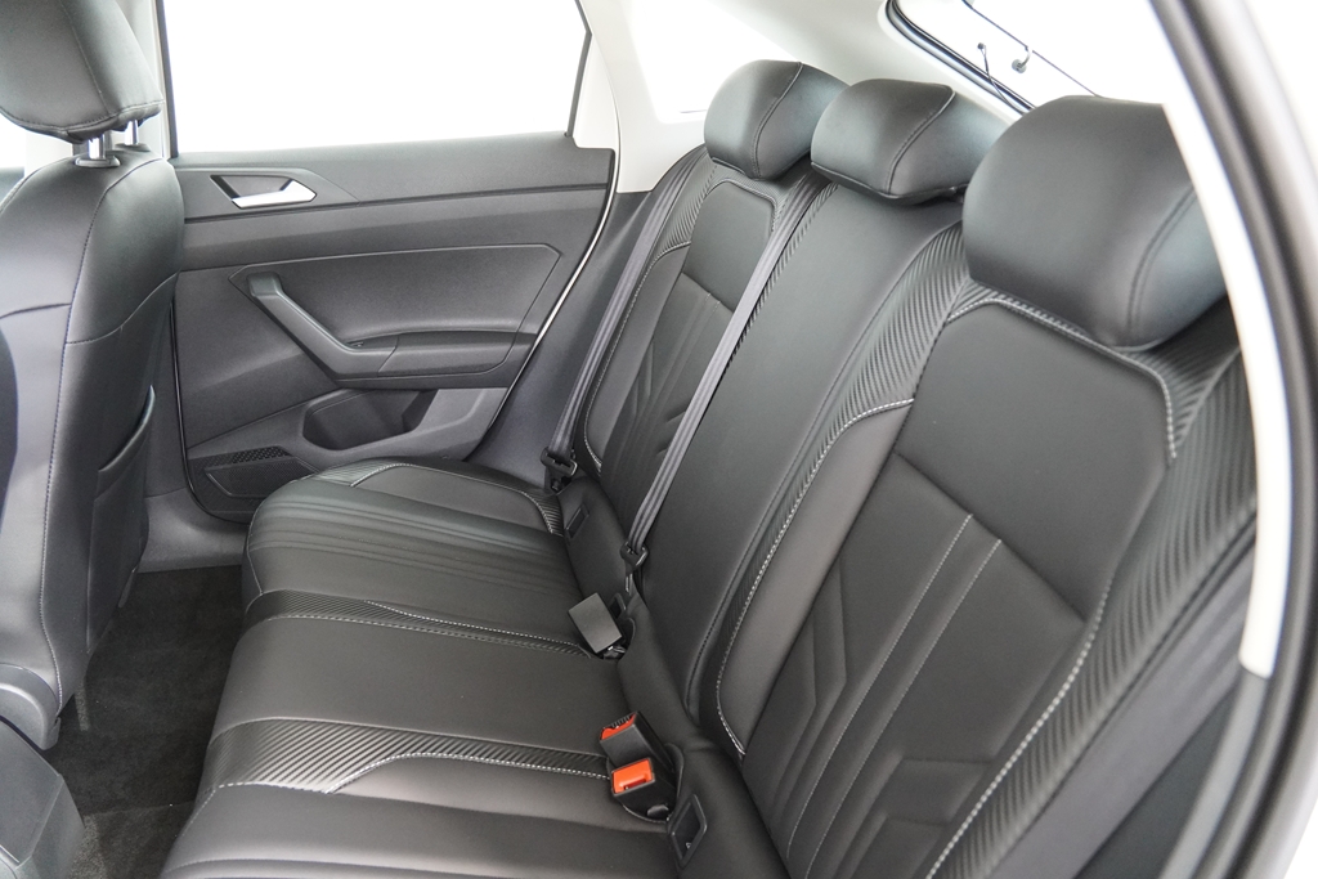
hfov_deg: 70.4
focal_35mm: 26
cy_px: 440
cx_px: 659
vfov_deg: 50.4
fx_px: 934
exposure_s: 1/160
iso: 3200
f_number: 2.8
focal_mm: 17
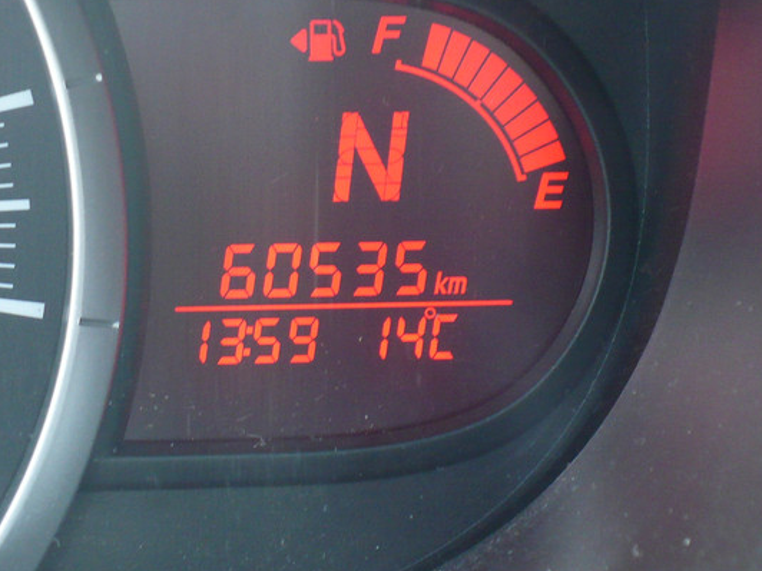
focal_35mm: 124
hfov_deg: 15.9
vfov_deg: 12.0
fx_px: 2730
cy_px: 255
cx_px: 354
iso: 160
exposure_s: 1/30
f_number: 3.2
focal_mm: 11.4
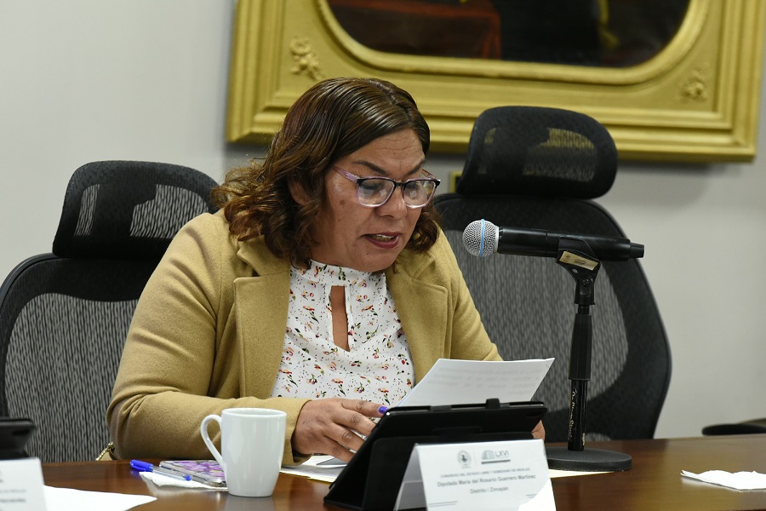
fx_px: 4042
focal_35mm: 190
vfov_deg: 7.2
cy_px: 256
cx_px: 383
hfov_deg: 10.8
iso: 4000
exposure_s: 1/60
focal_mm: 190
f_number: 5.6
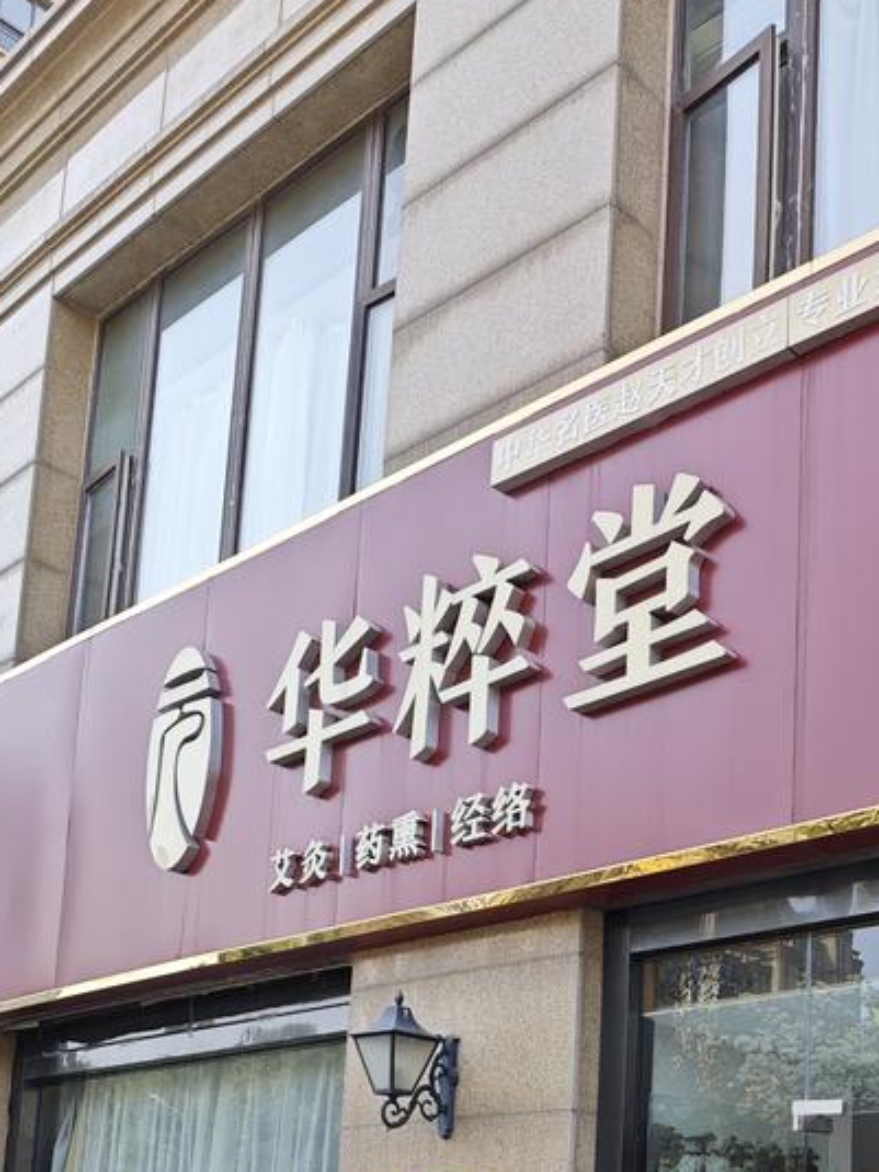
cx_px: 758
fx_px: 1456
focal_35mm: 43
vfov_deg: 40.4
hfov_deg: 32.2
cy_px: 1064
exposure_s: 1/714
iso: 50
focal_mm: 6.55
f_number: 1.6
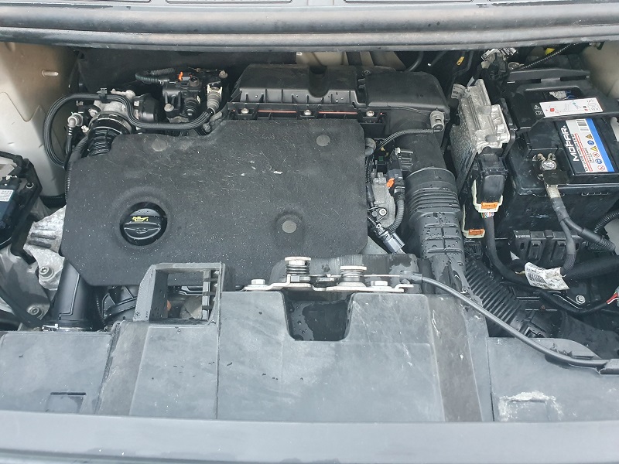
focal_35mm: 26
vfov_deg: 53.1
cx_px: 310
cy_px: 232
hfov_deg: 67.3
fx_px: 465
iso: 640
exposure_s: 1/24
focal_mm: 4.32
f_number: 2.4
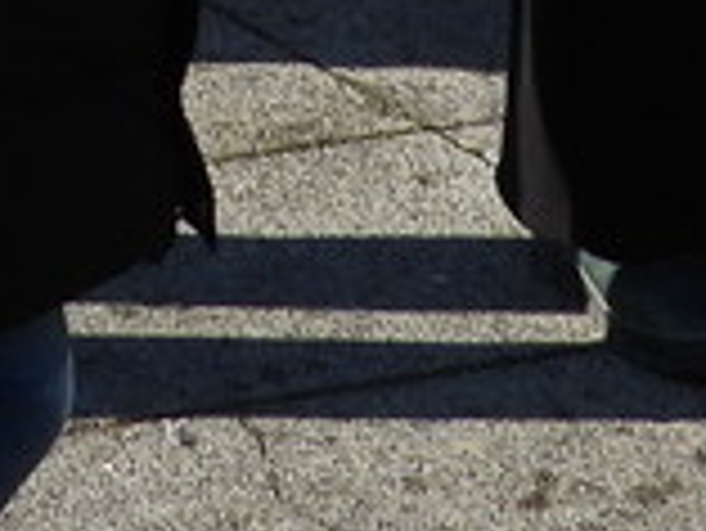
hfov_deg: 6.2
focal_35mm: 313
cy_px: -1382
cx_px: -495
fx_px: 6389
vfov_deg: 4.5
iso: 100
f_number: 3.2
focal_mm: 7.4
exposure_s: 1/800
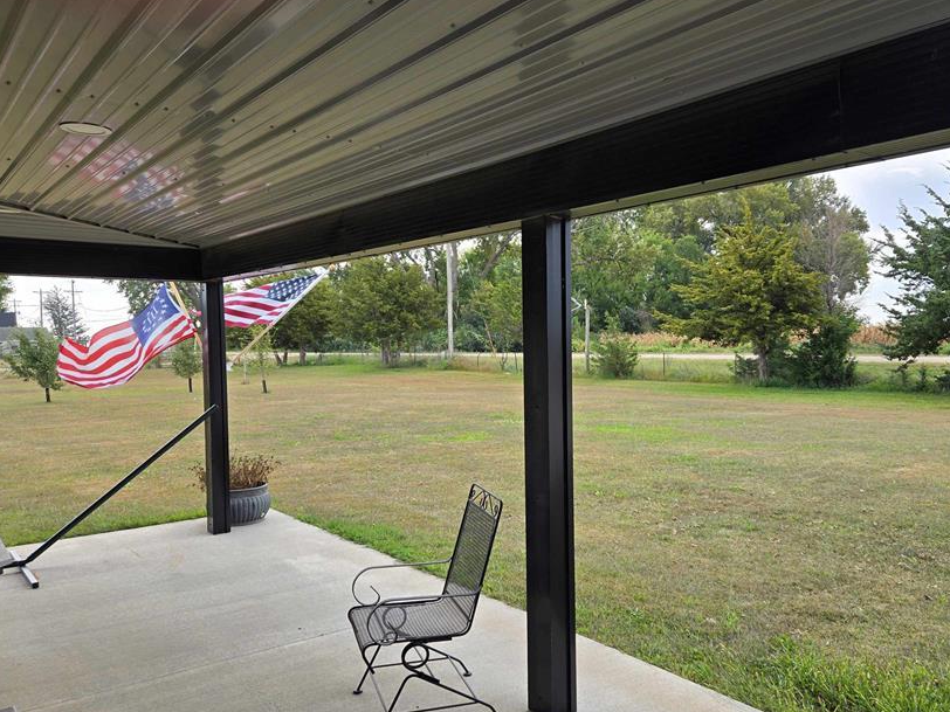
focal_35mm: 29
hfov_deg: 61.4
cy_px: 366
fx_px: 796
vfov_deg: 48.2
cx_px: 541
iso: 25
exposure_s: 1/657
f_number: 1.8
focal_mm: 5.4
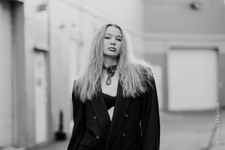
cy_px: 75
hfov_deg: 17.1
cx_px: 112
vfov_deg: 11.4
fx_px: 750
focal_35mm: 120
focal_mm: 120
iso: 500
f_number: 2.8
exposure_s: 1/200
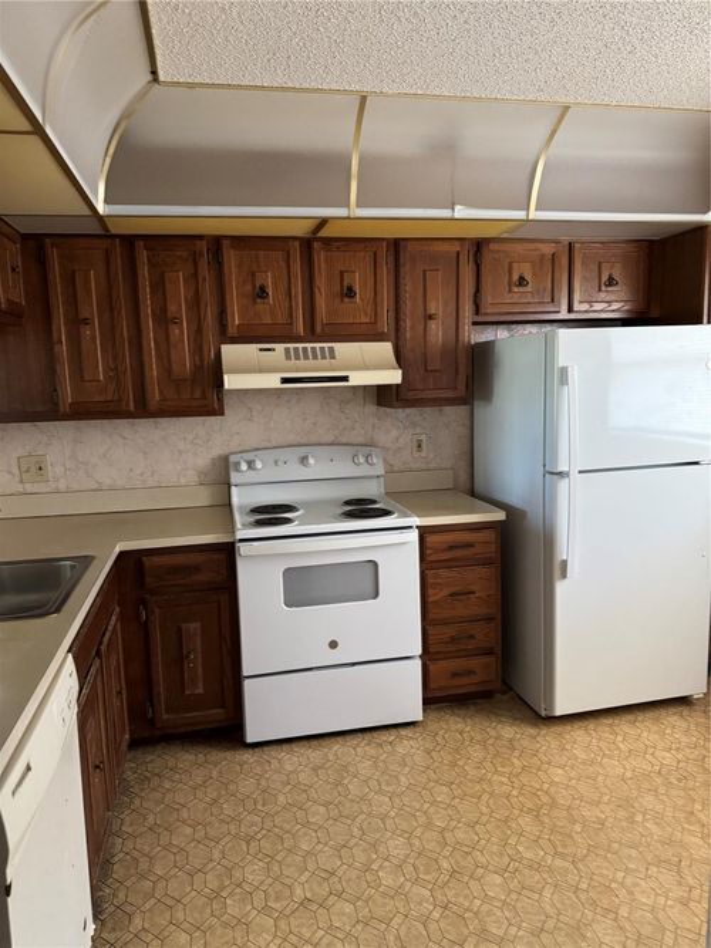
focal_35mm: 24
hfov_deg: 56.8
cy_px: 474
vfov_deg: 71.6
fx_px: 657
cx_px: 356
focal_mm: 6.76
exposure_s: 1/60
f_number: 1.78
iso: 500
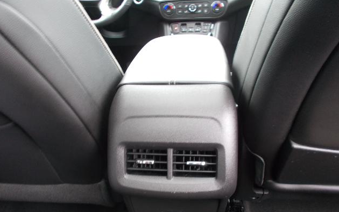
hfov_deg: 66.5
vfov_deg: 44.4
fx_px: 259
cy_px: 124
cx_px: 168
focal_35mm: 28
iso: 200
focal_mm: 4.6
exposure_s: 1/25
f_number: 3.2
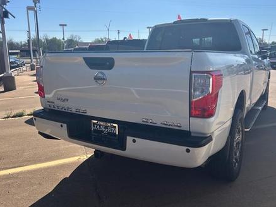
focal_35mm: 30
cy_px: 88
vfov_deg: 46.7
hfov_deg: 59.9
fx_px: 239
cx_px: 148
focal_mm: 5.7
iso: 50
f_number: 1.5
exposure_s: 1/5882
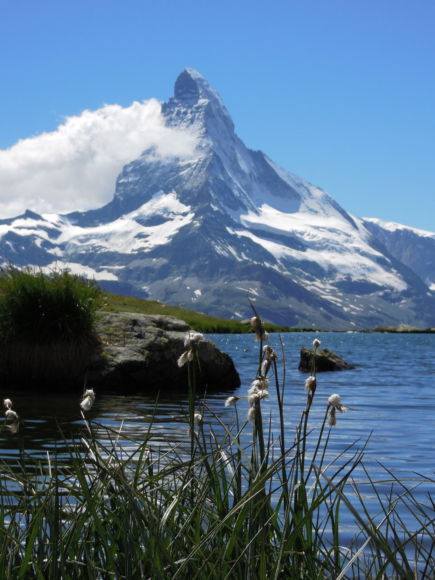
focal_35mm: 100
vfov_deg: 19.6
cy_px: 290
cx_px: 218
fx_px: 1676
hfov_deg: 14.8
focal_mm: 17.9
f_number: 6.9
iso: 160
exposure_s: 1/800
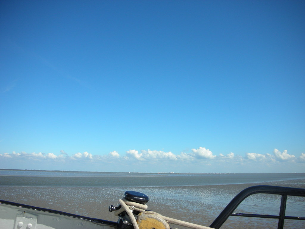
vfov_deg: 40.7
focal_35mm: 35
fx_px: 308
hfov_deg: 52.6
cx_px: 152
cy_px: 114
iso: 50
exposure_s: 1/110
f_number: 8.5
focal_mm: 5.8
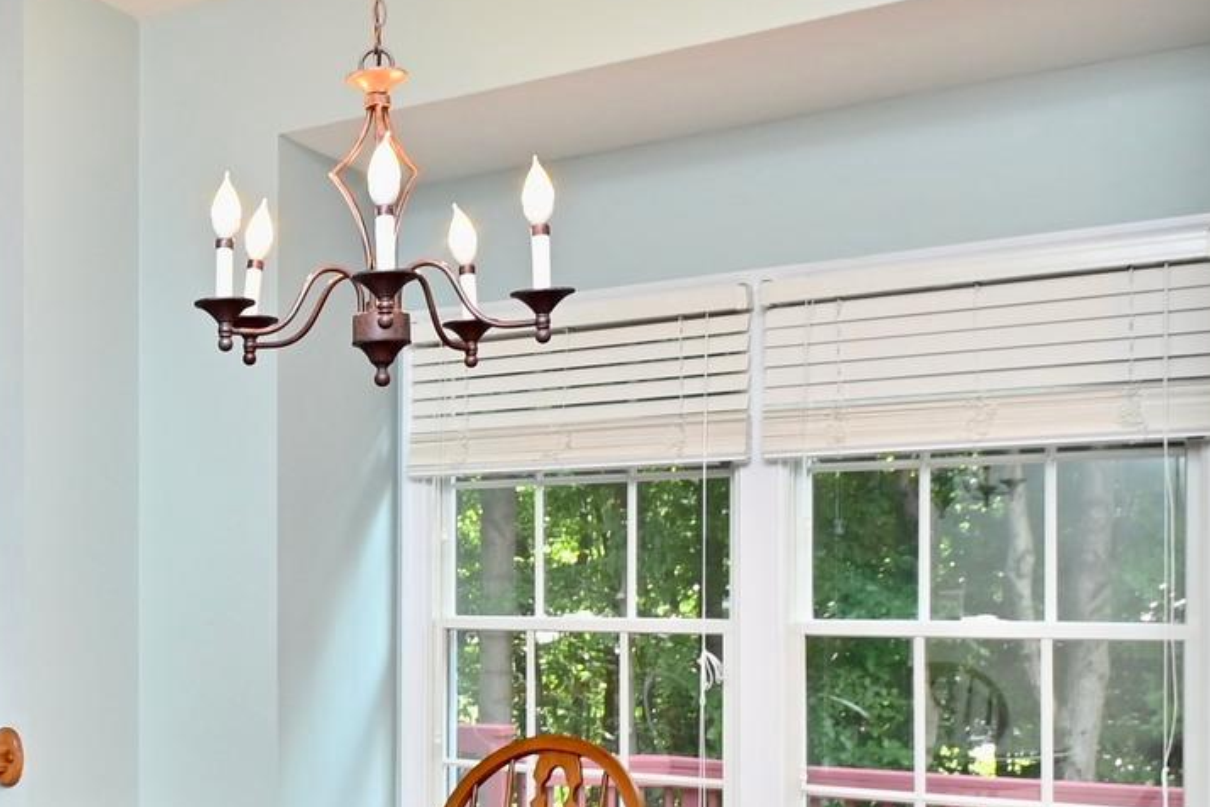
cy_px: 535
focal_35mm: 43
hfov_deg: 41.8
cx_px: 119
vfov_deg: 31.0
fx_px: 1445
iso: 250
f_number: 7.1
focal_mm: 10
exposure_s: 1/20
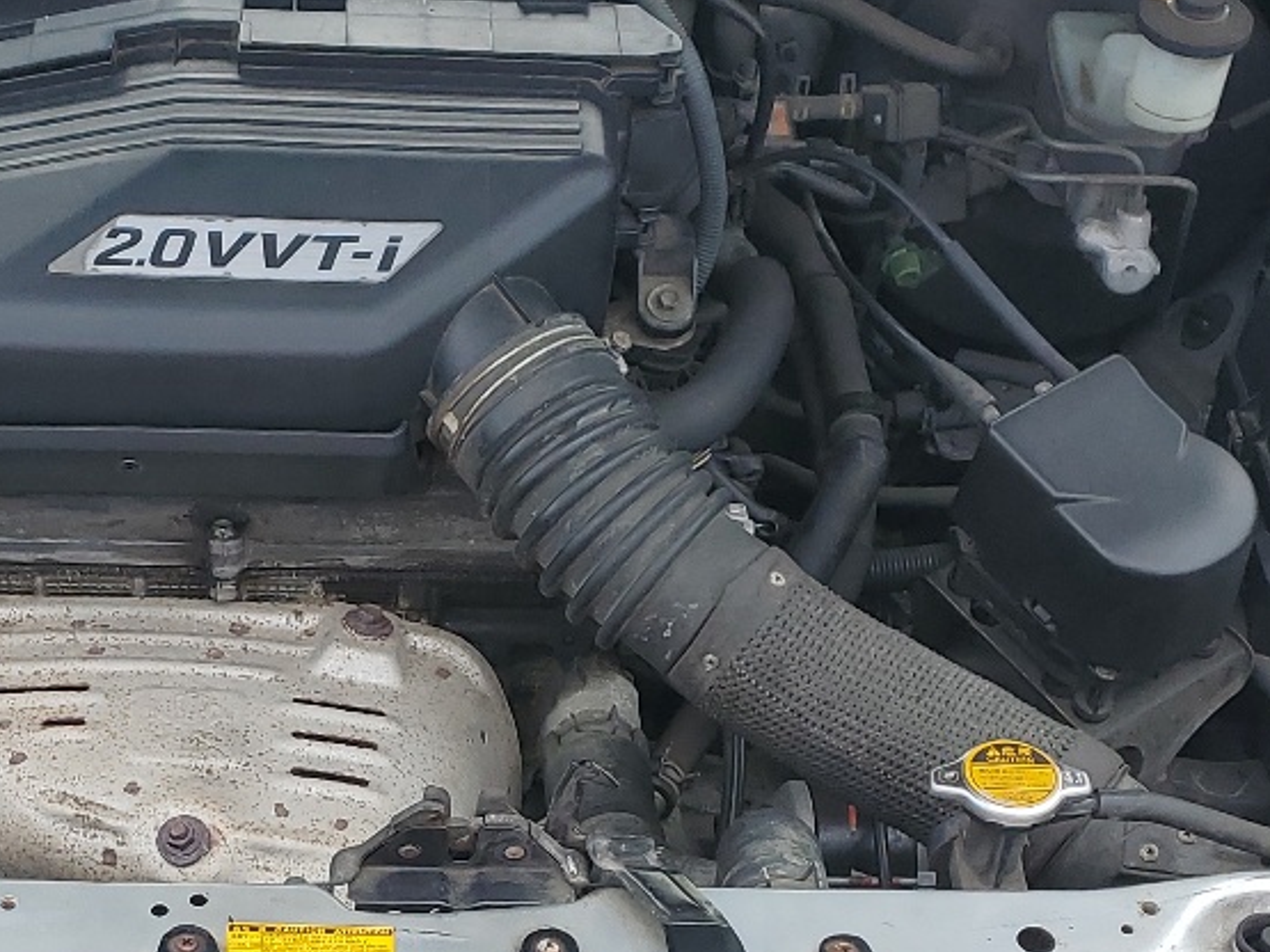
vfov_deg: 19.5
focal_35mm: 75
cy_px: 712
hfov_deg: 25.8
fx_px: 2751
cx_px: 387
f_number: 1.5
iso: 50
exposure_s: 1/1111
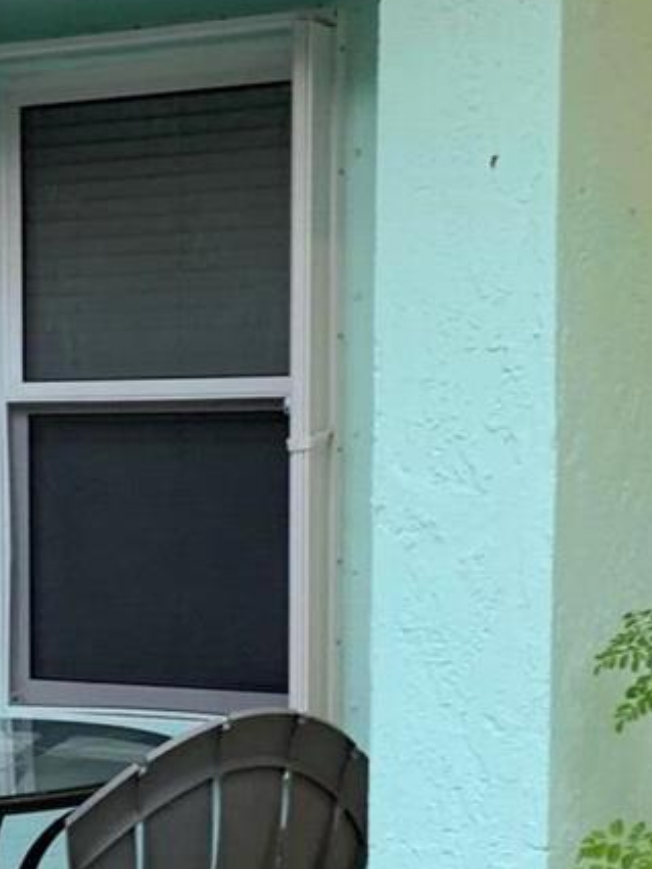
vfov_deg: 20.7
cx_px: 76
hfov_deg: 15.6
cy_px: 658
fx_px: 2359
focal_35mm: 94
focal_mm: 4.25
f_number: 1.8
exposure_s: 1/60
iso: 125
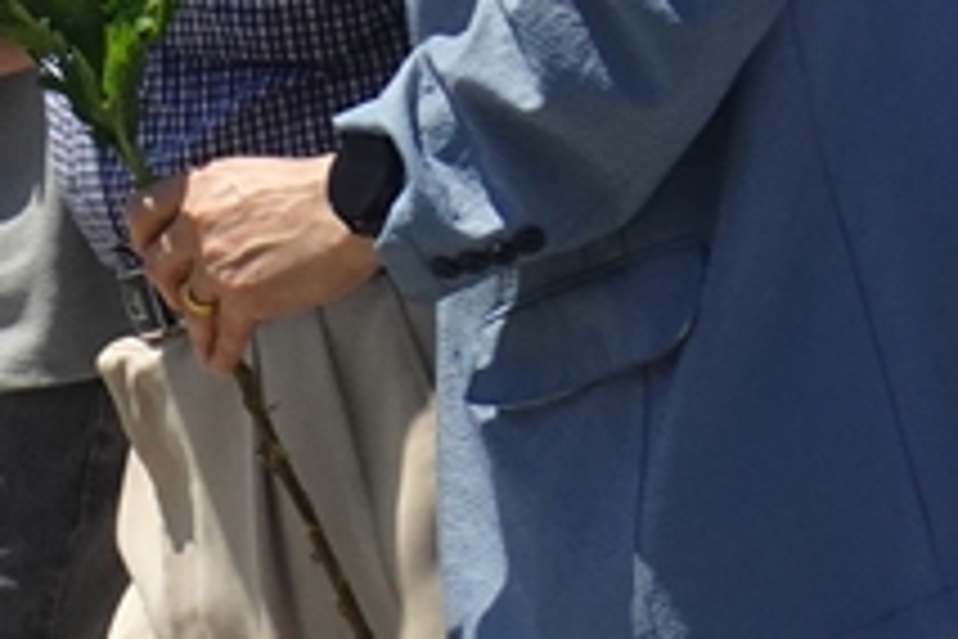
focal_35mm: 469
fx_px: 12480
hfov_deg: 4.4
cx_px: -247
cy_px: 140
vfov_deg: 2.9
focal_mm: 15.18
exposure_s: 1/500
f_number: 5
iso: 80
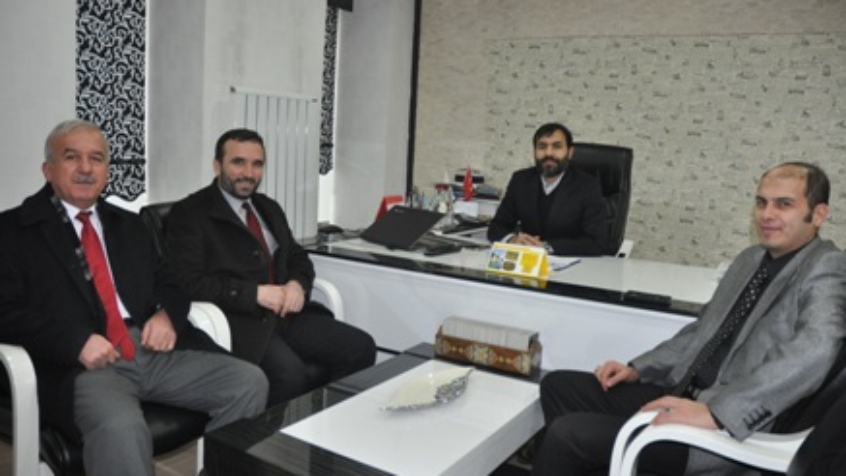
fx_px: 651
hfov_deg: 66.1
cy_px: 223
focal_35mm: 29
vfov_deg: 40.2
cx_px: 428
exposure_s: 1/60
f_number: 3.5
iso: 800
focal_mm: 18
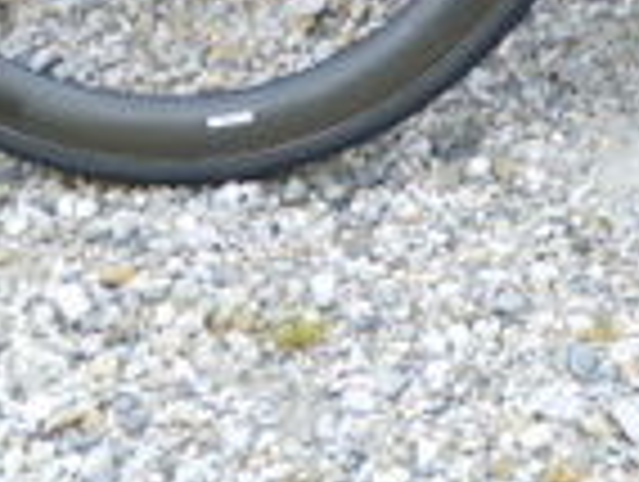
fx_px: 2182
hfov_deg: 16.4
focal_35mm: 118
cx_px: 621
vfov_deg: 12.1
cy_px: -207
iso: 100
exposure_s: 1/125
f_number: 3.1
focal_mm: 5
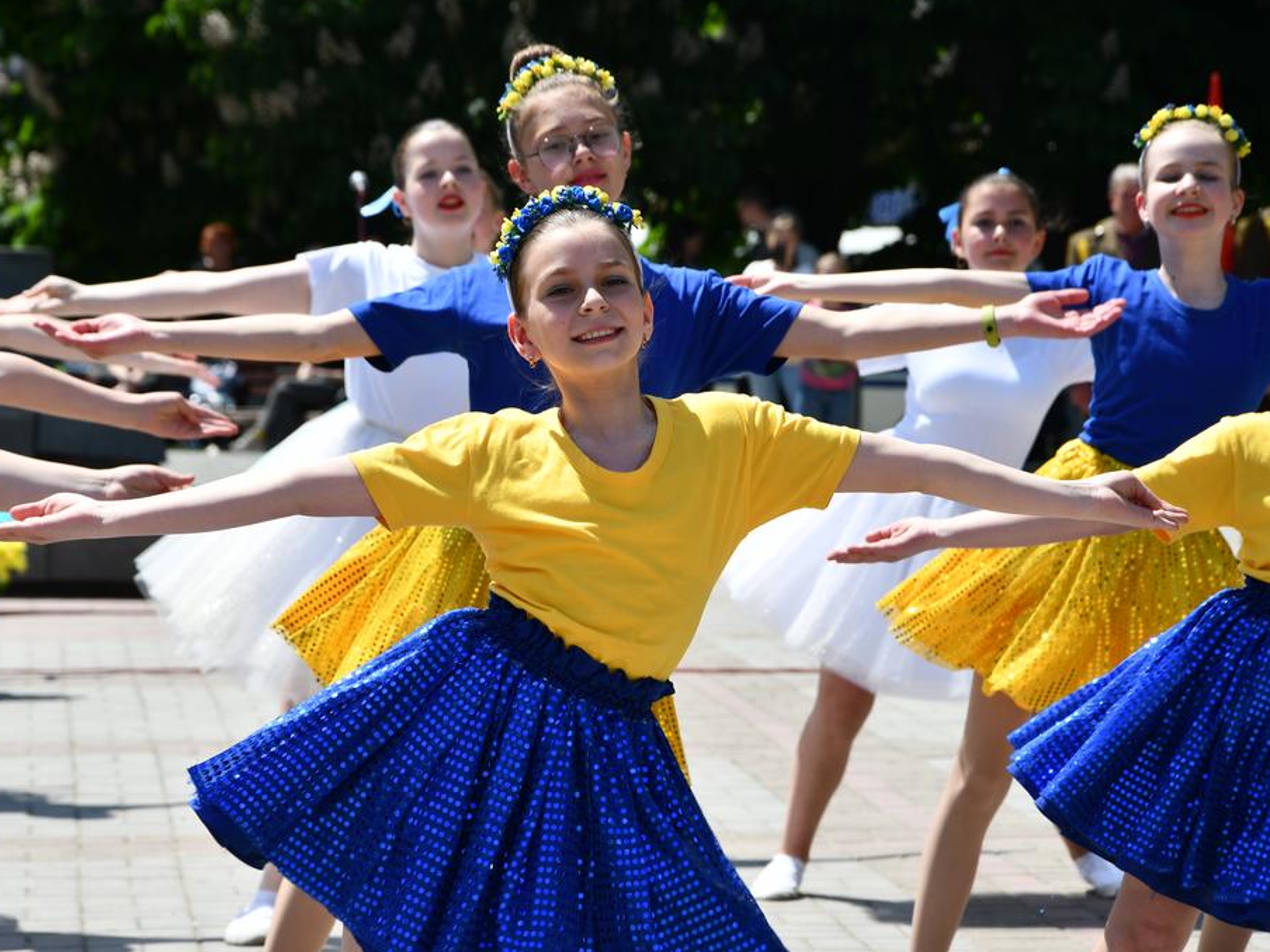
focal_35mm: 171
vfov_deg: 8.7
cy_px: 474
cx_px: 632
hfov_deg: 11.6
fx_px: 6274
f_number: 8
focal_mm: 105
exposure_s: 1/250
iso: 100
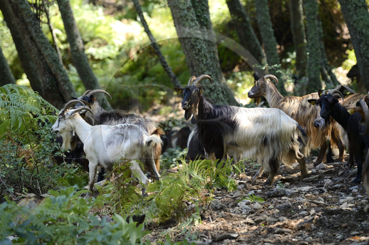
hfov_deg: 12.8
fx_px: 1639
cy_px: 122
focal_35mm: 160
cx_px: 184
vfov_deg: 8.6
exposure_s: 1/250
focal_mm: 160
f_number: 4
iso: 400
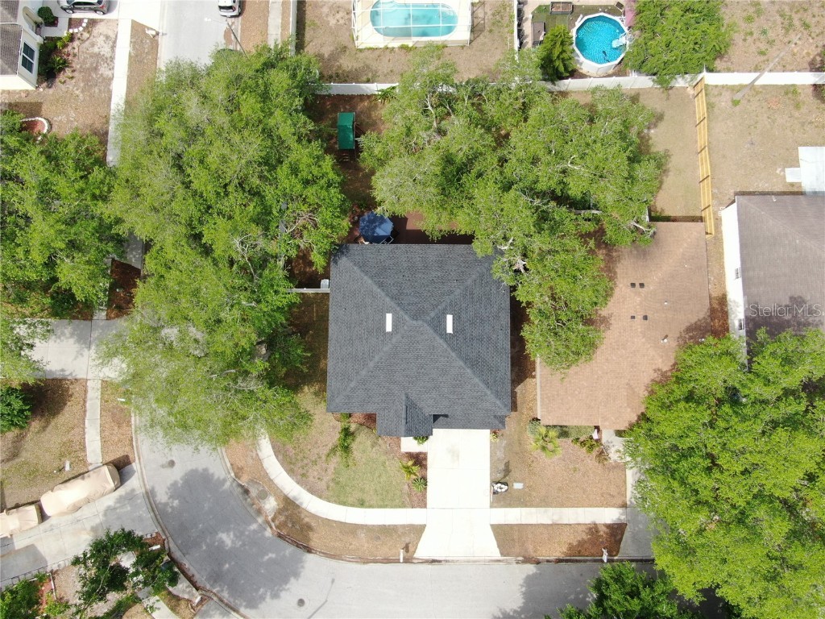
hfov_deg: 71.6
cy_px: 310
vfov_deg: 56.8
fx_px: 572
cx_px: 412
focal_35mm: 24
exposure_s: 1/640
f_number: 2.8
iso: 100
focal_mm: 4.39
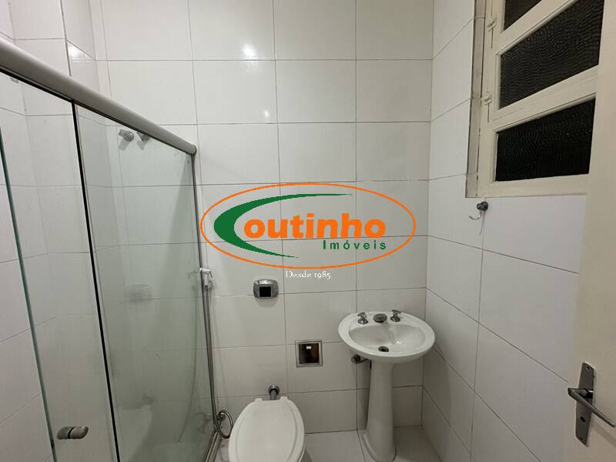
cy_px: 231
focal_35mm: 14
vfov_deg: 85.7
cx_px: 308
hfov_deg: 102.1
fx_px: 249
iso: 160
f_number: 2.2
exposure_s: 1/120
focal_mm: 2.22
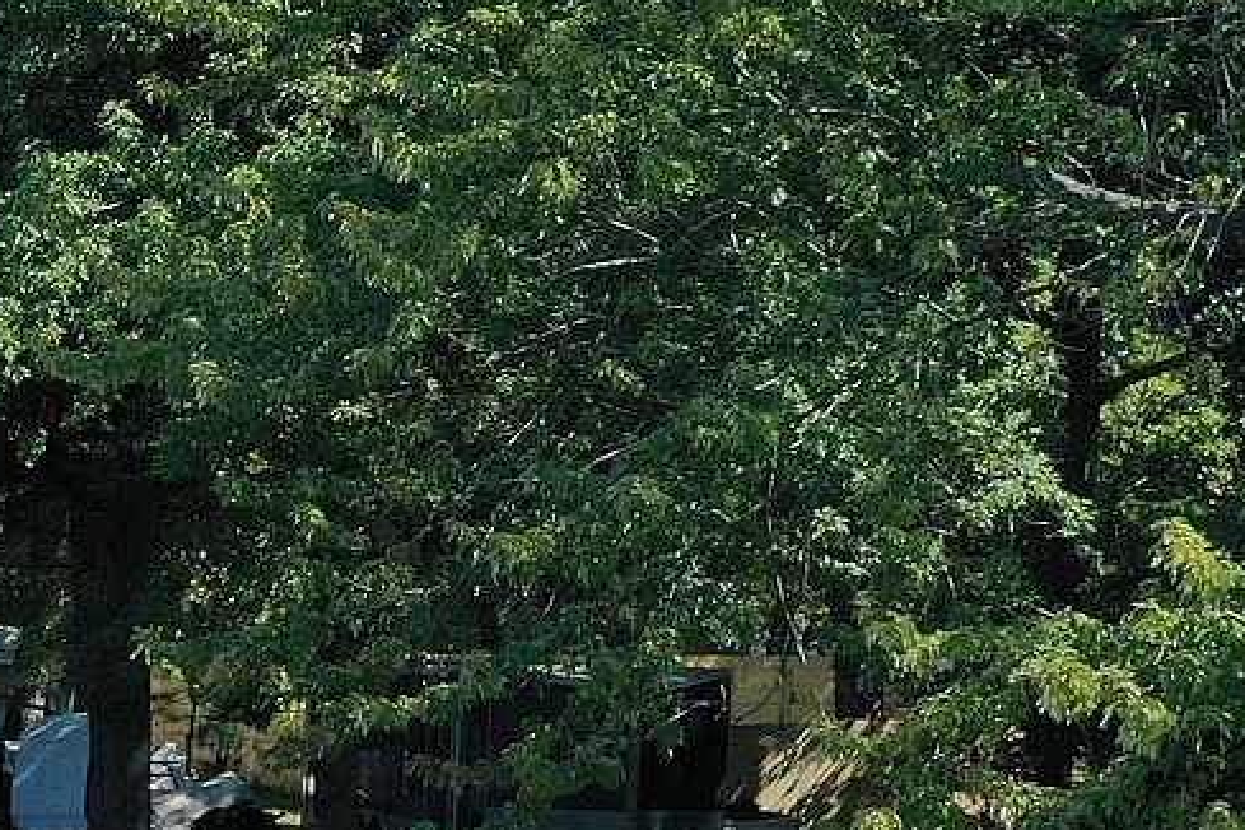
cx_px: -1054
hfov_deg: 15.7
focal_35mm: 110
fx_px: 3804
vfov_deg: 12.2
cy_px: 970
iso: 100
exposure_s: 1/500
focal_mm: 10.26
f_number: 6.3
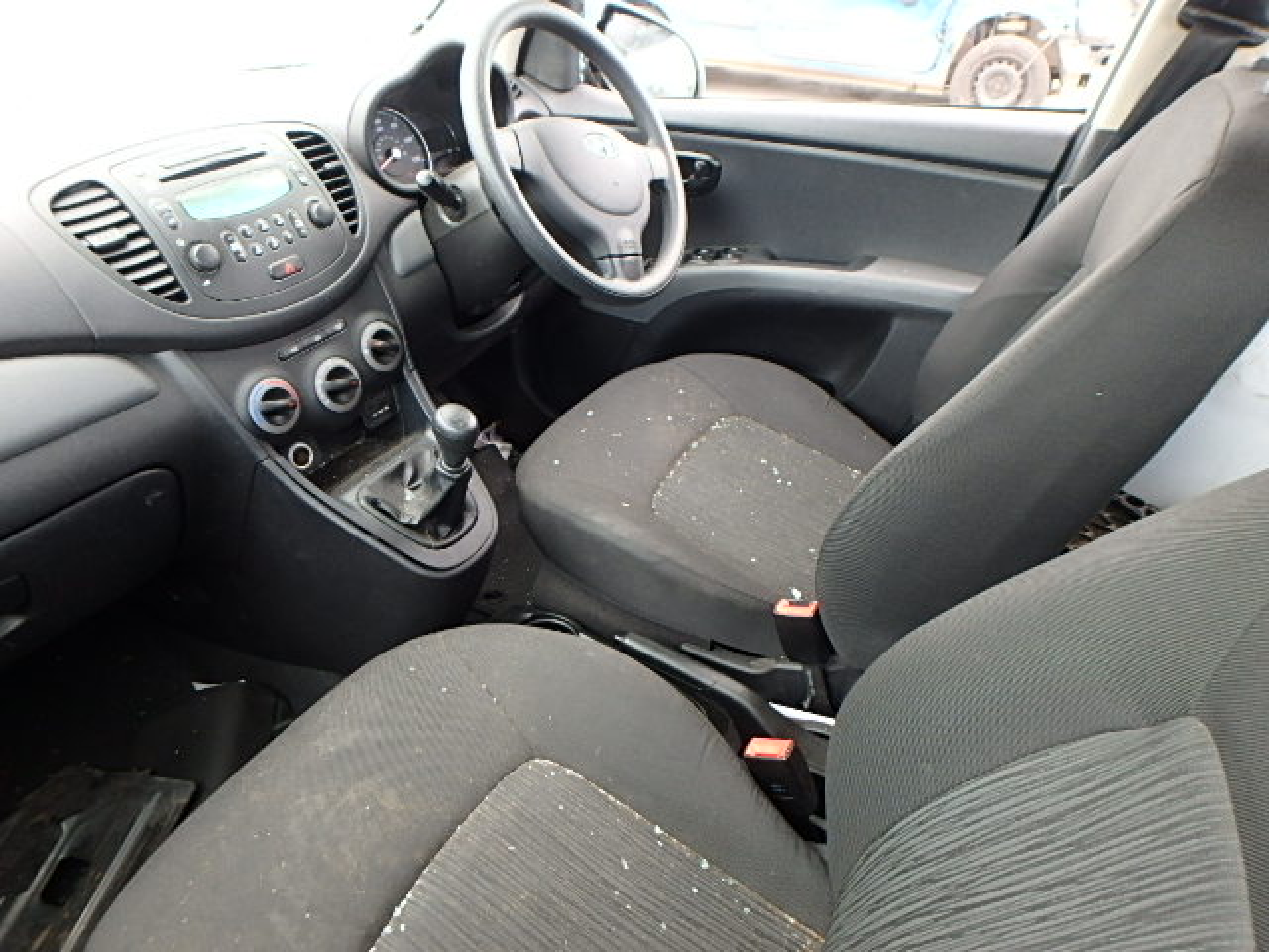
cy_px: 476
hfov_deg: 79.0
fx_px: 770
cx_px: 634
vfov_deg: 63.4
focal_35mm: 21
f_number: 3.5
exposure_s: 1/40
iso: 200
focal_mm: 3.7
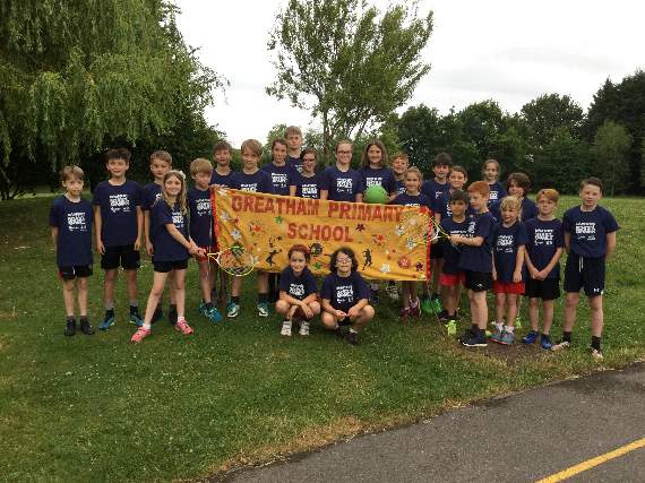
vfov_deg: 45.4
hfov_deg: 58.4
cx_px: 322
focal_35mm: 31
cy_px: 242
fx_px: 577
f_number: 2.4
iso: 25
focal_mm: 3.3
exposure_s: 1/132
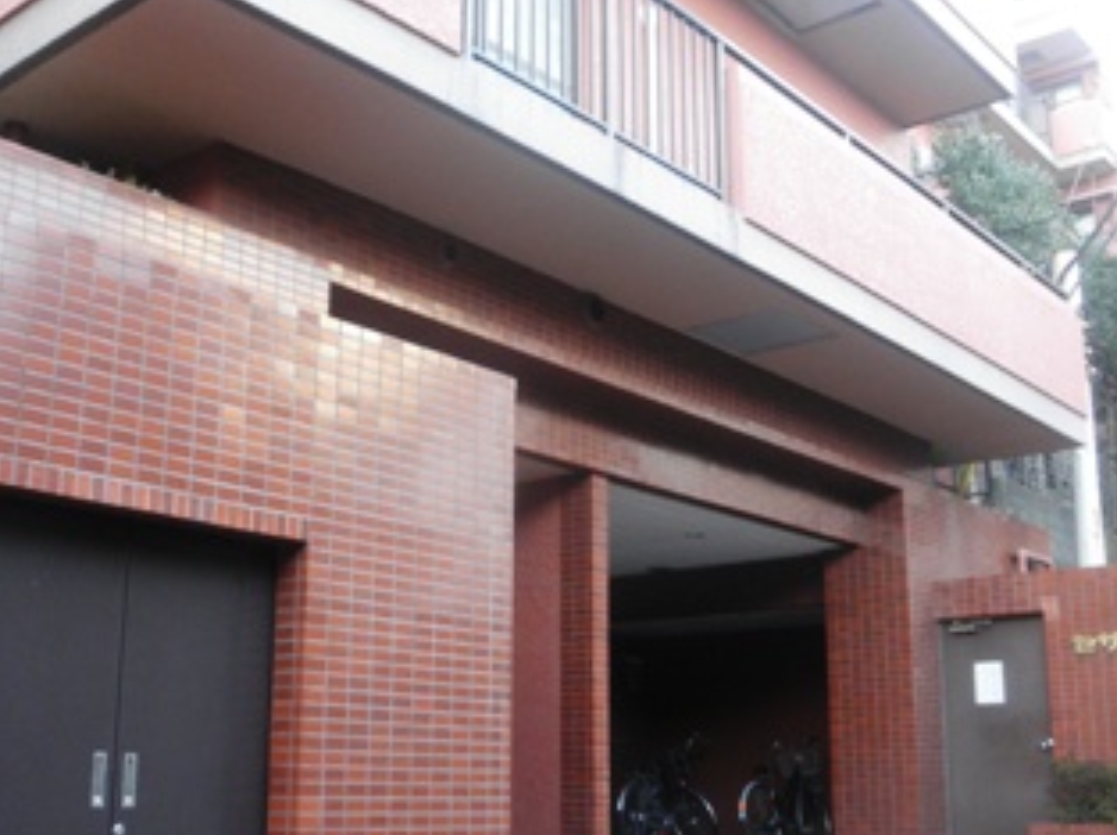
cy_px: 446
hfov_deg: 43.7
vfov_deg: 33.5
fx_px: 1386
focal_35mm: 43
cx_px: 453
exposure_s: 1/30
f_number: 3
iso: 160
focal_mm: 5
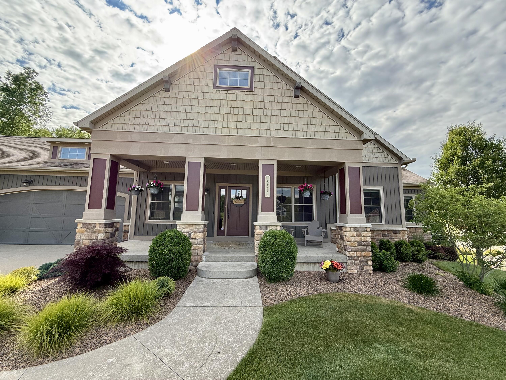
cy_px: 190
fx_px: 205
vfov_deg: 85.7
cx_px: 253
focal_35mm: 14
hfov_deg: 102.1
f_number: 2.2
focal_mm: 2.22
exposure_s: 1/465
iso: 50
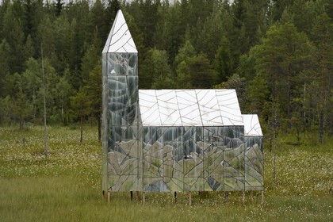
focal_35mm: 200
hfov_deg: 10.3
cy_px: 111
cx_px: 166
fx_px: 1850
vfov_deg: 6.9
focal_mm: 200
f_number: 6.3
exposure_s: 1/640
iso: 1600
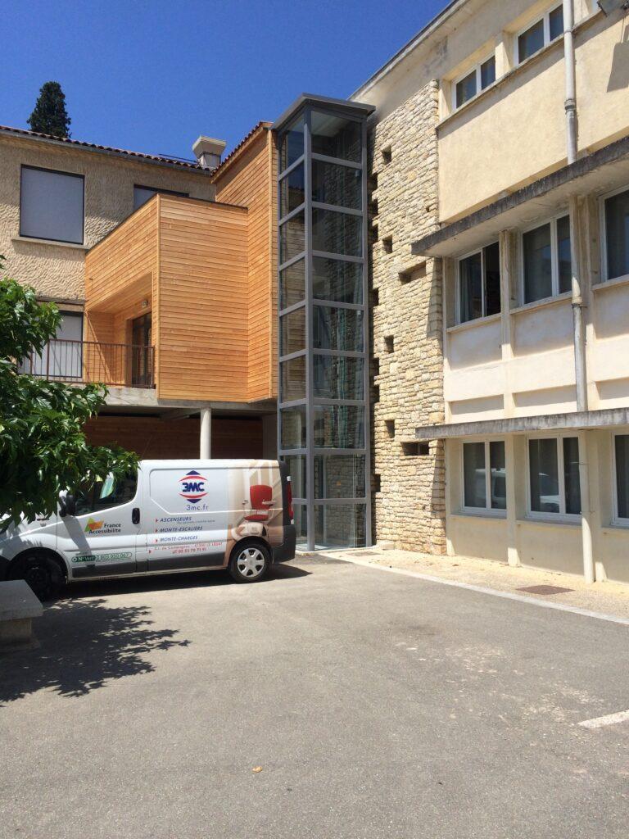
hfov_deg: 48.2
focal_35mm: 29
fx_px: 703
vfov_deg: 61.7
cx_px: 314
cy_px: 420
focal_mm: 4.15
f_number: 2.2
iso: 32
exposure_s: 1/2740
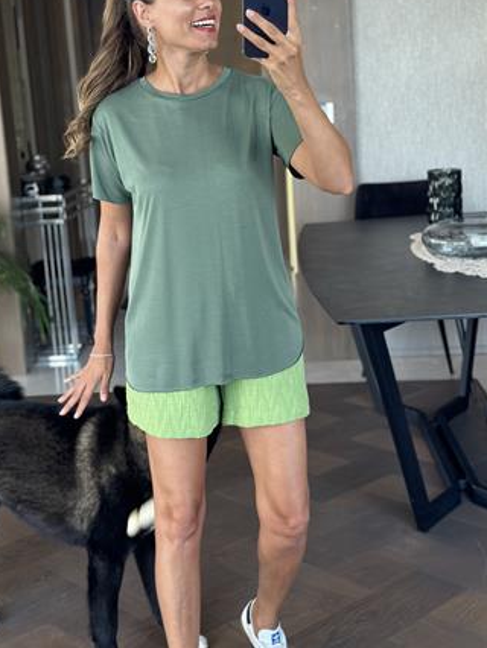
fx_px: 1068
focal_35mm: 57
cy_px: 266
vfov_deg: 33.7
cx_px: 207
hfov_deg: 25.7
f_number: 1.78
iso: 125
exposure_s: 1/60
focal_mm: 6.86
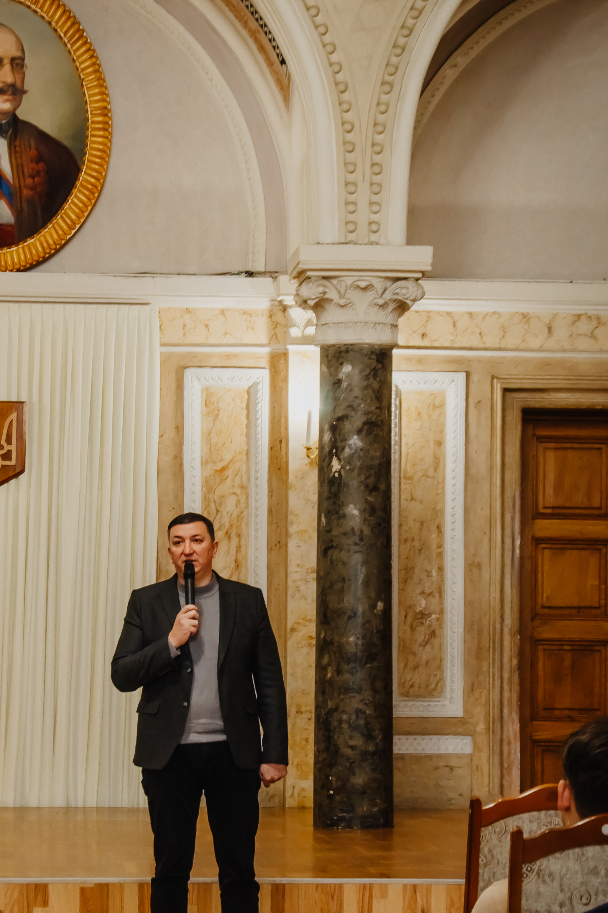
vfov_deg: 20.6
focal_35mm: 99
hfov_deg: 13.8
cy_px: 565
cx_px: 197
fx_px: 2508
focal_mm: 42
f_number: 4.8
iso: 900
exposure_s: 1/30
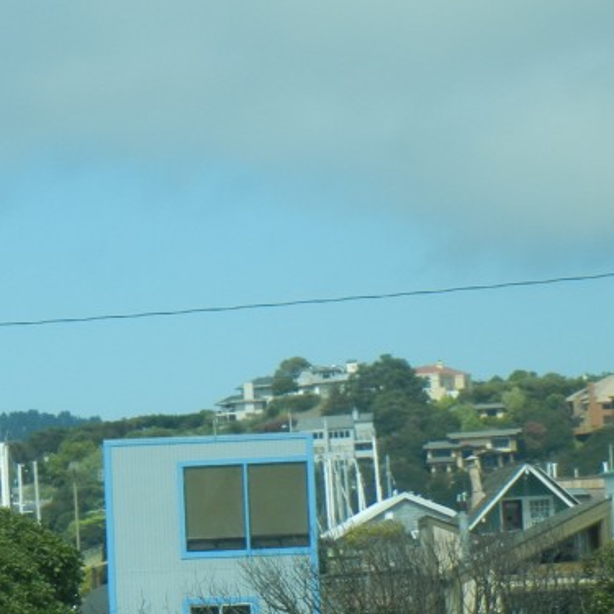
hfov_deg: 7.0
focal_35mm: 246
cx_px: -180
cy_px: 278
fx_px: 4937
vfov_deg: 7.1
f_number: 4.5
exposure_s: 1/830
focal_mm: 18.3
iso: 160
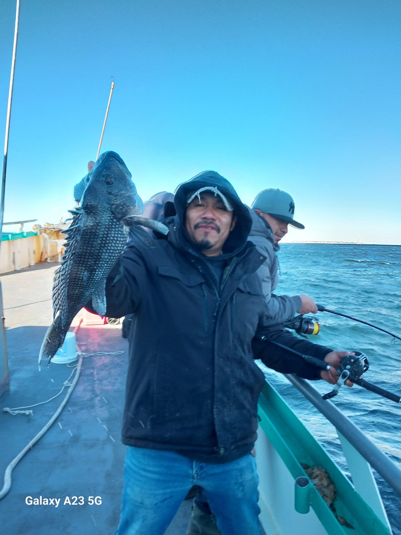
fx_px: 402
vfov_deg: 67.3
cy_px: 268
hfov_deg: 53.1
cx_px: 200
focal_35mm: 26
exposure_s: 1/120
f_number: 1.8
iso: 32
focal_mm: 4
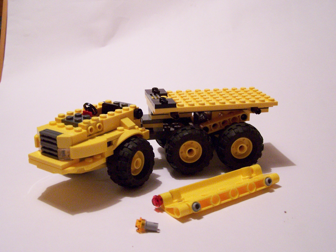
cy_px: 126
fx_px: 466
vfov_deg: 30.3
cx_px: 168
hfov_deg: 39.7
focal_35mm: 48
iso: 400
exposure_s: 1/15
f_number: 3
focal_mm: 8
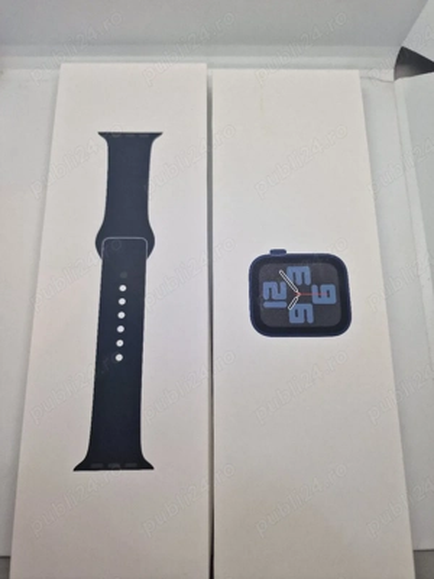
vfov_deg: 73.9
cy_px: 290
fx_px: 384
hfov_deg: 58.9
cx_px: 217
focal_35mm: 23
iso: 50
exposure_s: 1/182
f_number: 1.8
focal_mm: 6.4
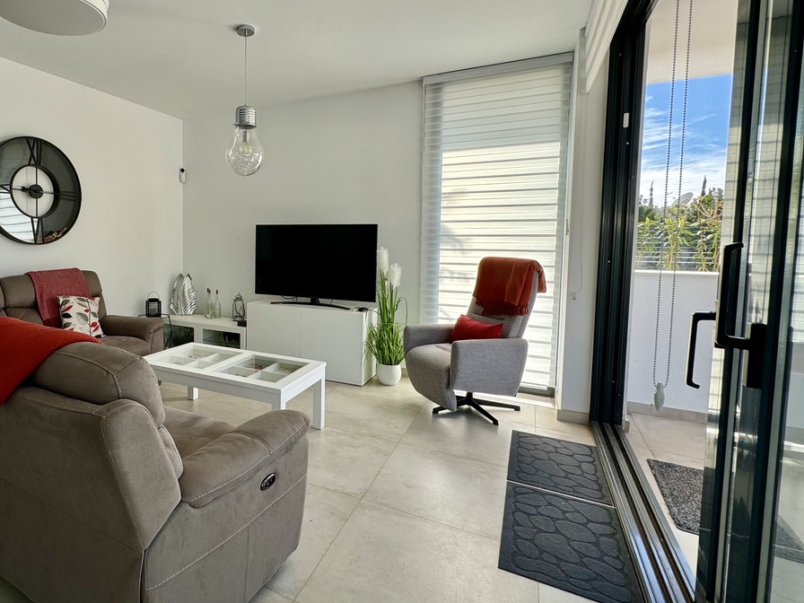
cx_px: 258
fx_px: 465
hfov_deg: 78.7
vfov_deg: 65.8
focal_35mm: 20
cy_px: 272
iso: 40
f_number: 2.2
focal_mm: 2.22
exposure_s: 1/351
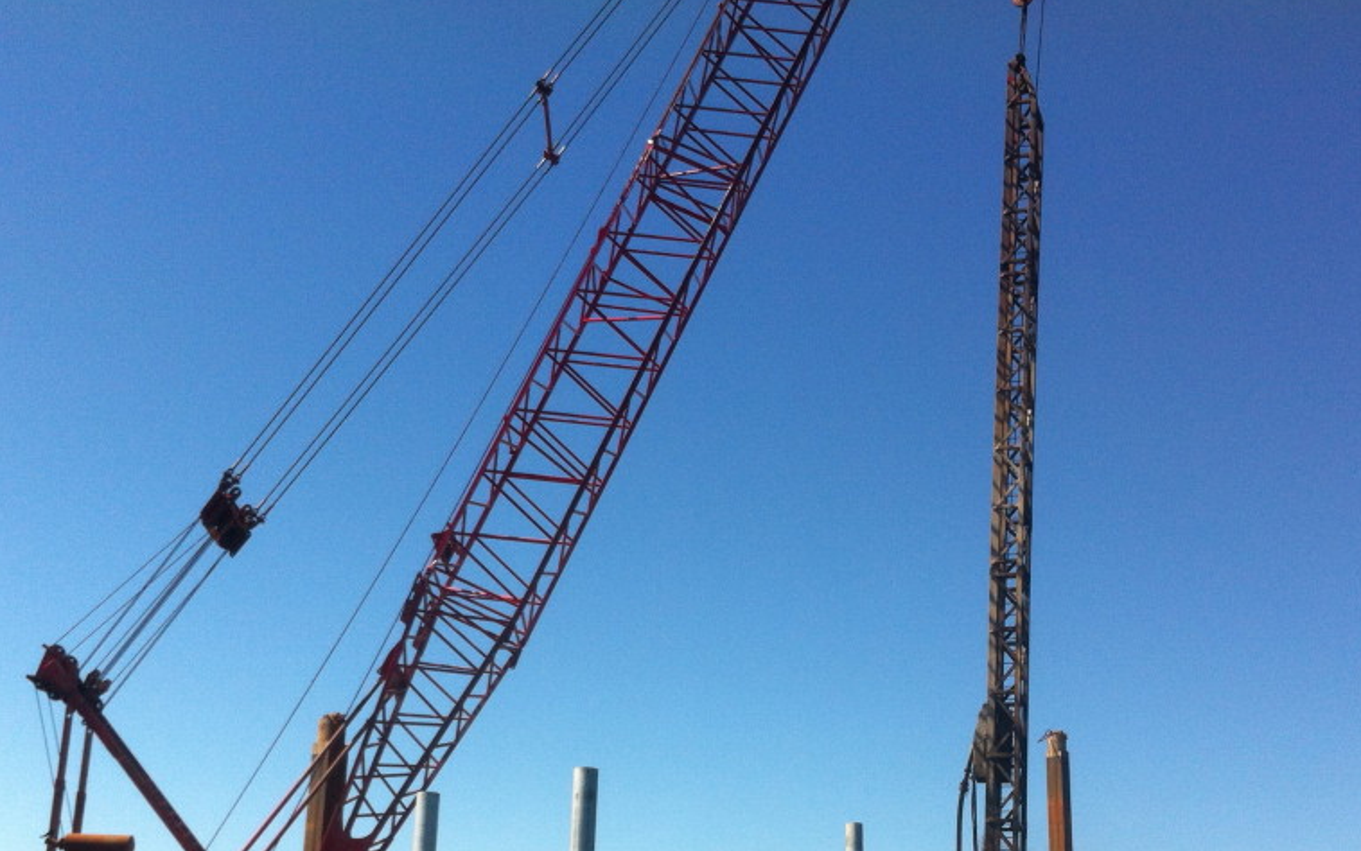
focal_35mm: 50
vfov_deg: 25.4
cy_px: 677
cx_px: 716
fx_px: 1855
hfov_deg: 40.3
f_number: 2.8
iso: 80
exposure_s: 1/1371
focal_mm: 3.85
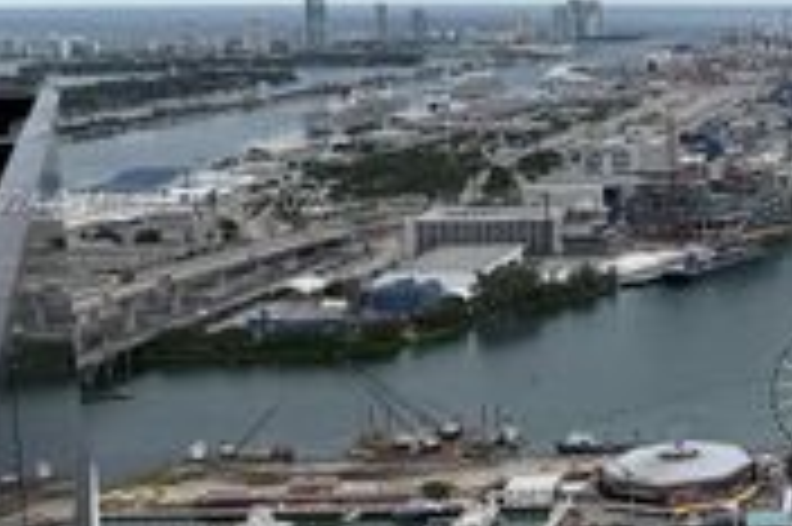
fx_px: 1561
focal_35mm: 71
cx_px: 1008
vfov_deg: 19.1
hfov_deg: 25.0
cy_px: 205
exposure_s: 1/2801
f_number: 1.78
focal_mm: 6.76
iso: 80
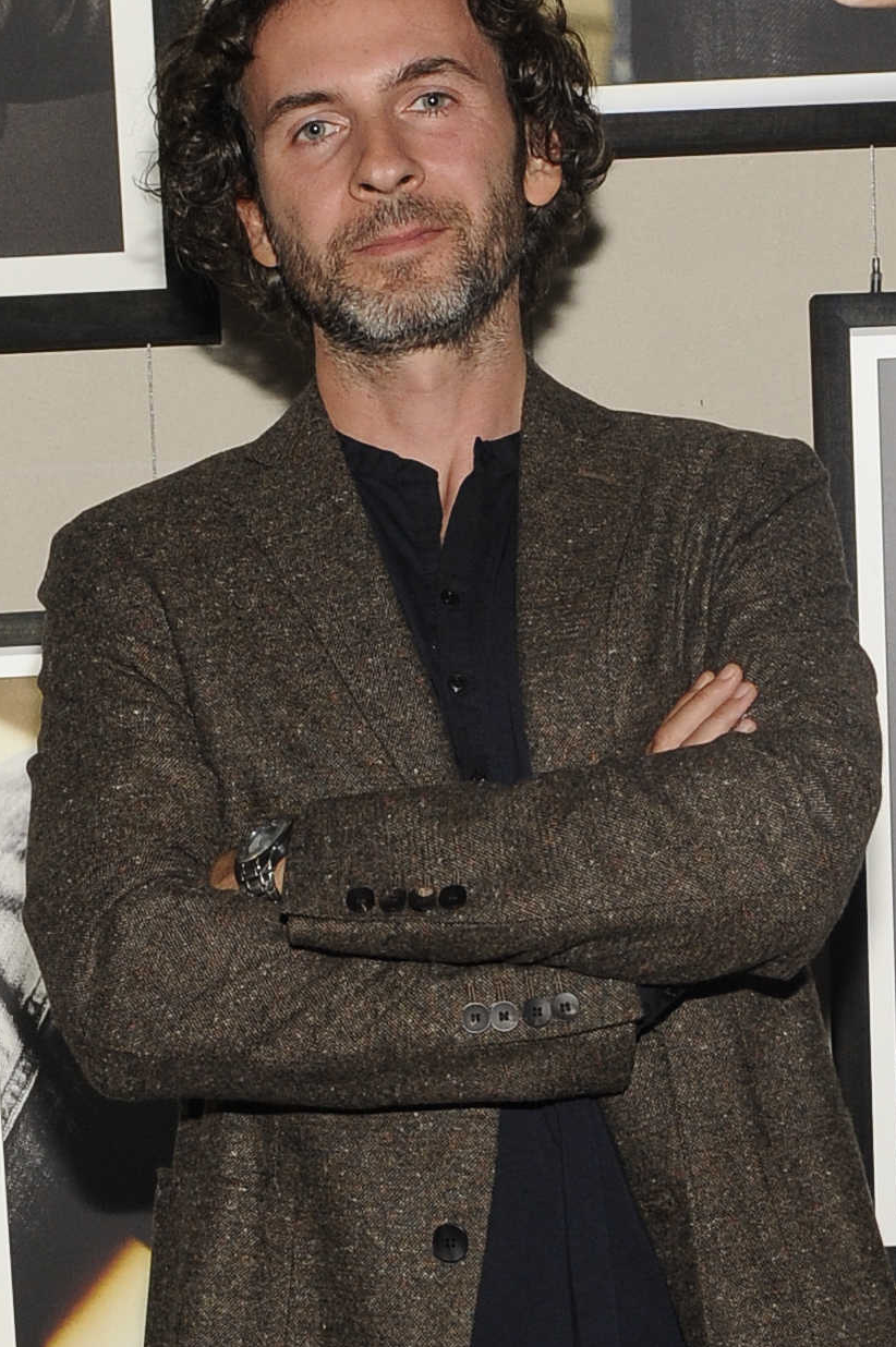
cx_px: 458
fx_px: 3478
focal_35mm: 93
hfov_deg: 14.7
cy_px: 1028
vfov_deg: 21.7
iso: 1000
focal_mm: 27
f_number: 5.6
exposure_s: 1/160
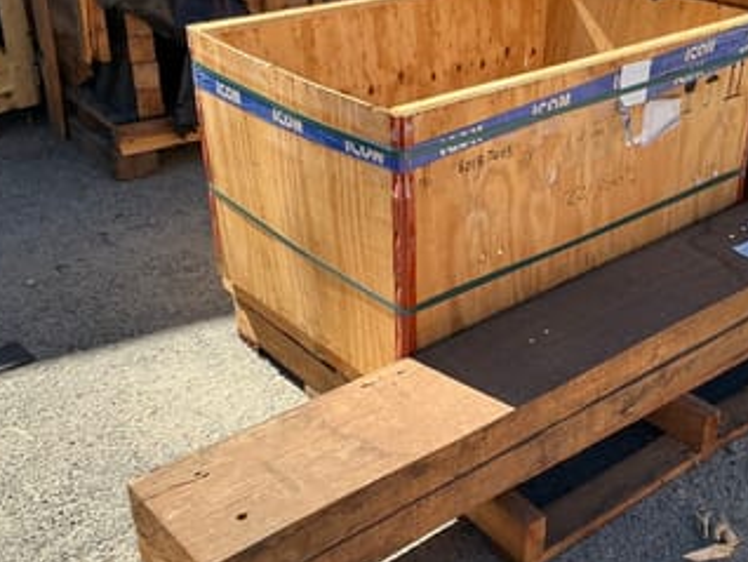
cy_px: 300
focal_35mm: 44
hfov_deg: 42.5
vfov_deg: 32.9
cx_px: 477
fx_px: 951
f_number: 1.8
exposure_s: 1/816
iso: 25
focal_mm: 3
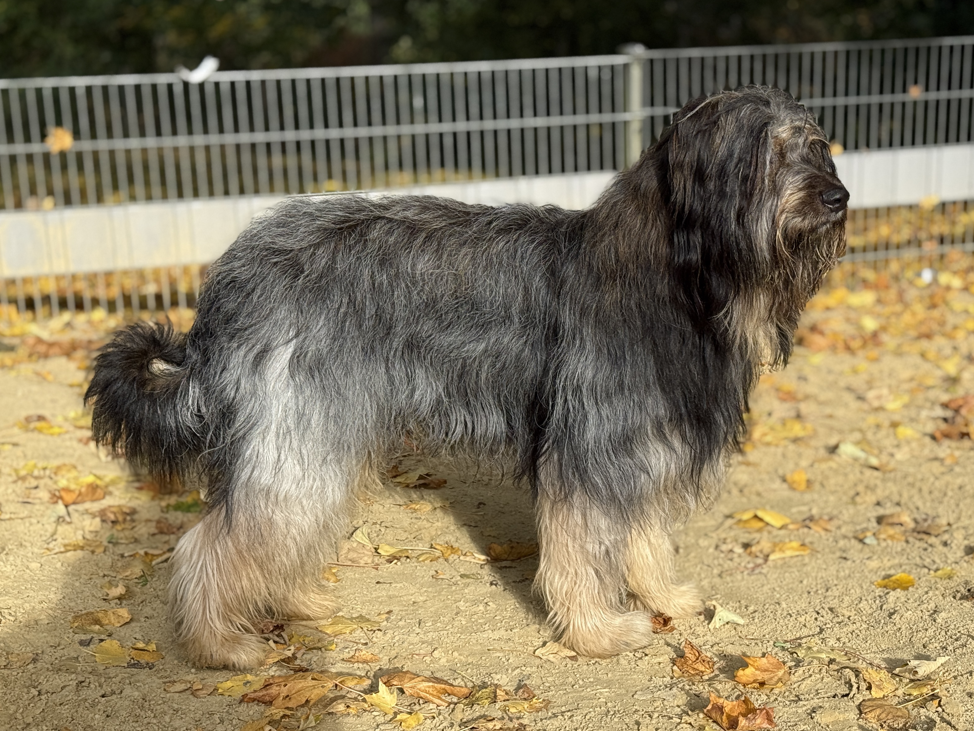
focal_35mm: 50
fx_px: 1407
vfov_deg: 29.1
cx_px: 485
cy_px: 373
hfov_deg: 38.2
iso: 80
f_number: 1.78
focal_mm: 6.76
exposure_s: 1/1795
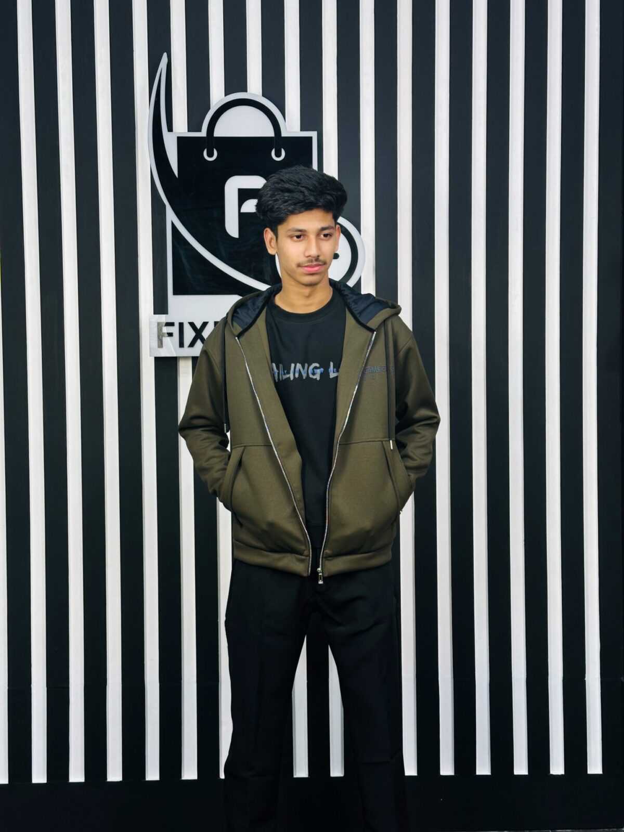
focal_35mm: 48
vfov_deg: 39.7
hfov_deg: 30.3
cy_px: 416
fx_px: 1154
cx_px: 312
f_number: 1.78
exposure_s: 1/100
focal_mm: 6.86
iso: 80
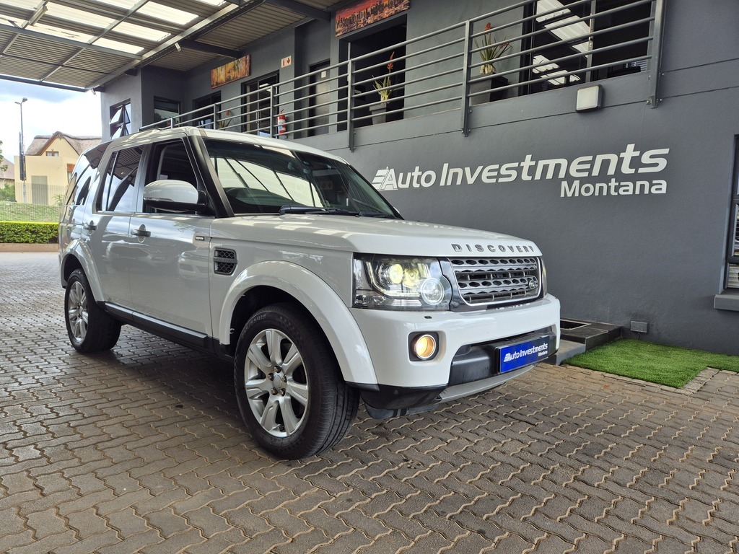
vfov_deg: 58.9
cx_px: 370
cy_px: 277
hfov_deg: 73.9
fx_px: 491
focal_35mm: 23
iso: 40
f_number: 1.8
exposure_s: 1/176
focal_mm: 5.4
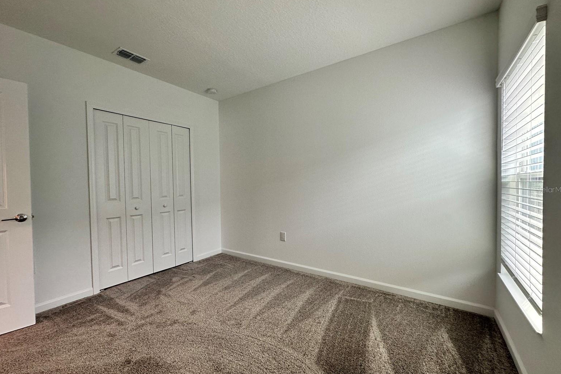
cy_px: 189
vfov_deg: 77.3
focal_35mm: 15
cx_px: 281
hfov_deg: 100.4
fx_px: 234
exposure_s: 1/120
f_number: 2.2
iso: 160
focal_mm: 2.22
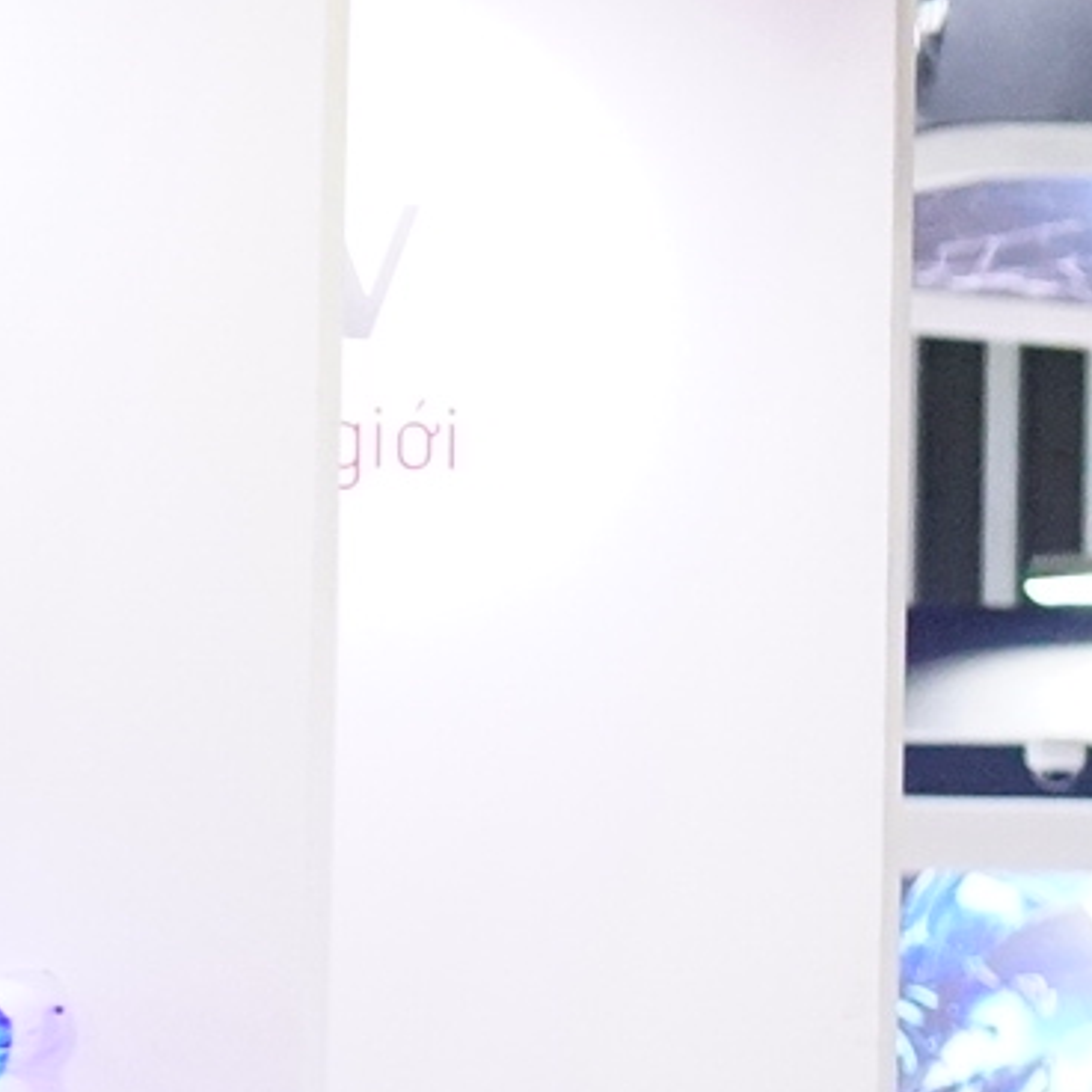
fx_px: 22985
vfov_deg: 2.7
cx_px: 2950
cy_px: 1344
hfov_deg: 2.7
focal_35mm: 644
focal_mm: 70
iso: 2500
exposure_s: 1/100
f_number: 2.8
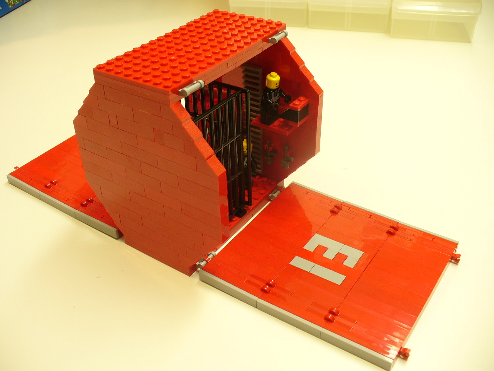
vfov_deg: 38.7
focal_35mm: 37
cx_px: 247
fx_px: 528
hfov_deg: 50.1
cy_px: 186
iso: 100
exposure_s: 1/20
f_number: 2.8
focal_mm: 6.1
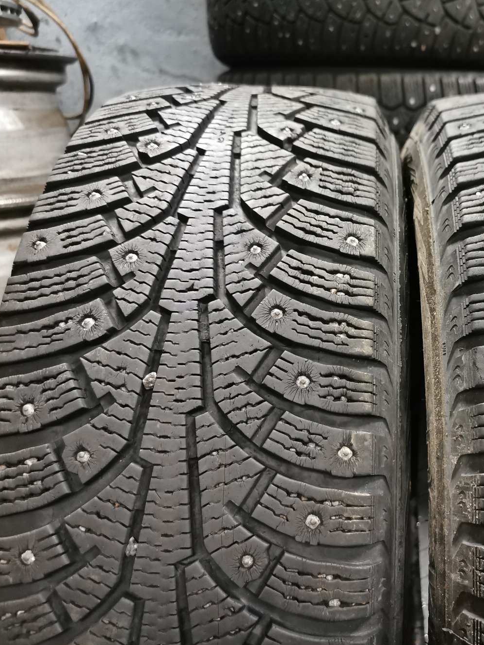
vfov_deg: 50.1
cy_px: 323
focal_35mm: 37
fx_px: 690
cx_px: 388
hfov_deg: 37.3
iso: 640
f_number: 1.6
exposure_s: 1/25
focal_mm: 5.56
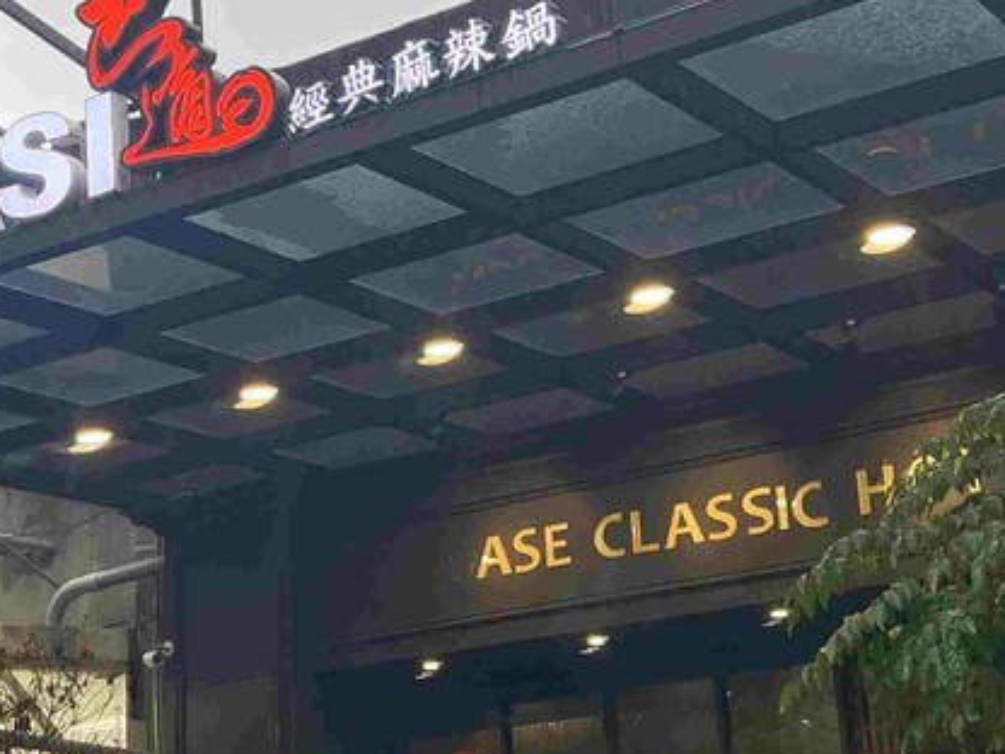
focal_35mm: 75
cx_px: 336
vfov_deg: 19.6
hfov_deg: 25.9
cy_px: 348
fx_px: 2177
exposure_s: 1/169
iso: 40
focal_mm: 5.7
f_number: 1.5
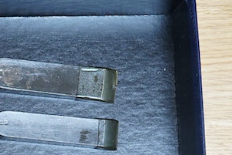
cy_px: 174
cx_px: -70
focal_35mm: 134
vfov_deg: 10.1
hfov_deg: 14.6
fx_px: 863
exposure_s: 1/100
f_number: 7.1
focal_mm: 30
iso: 2500
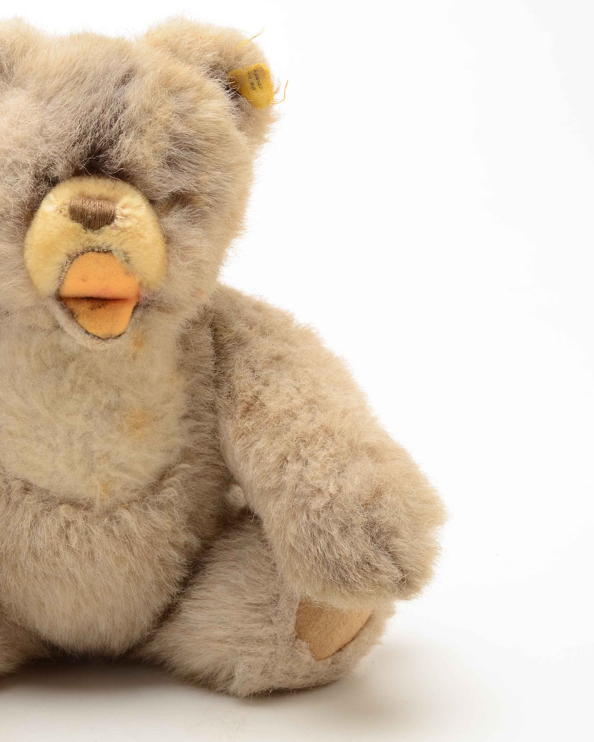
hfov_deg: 20.7
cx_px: 92
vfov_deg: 26.1
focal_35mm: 73
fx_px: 1604
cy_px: 369
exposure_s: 1/160
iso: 100
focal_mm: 34
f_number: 20
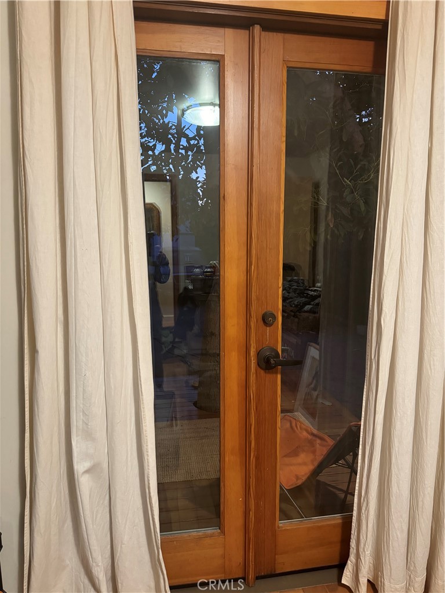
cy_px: 296
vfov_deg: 71.6
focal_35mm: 24
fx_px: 411
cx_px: 222
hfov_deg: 56.8
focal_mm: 6.76
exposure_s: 1/30
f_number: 1.78
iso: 1000
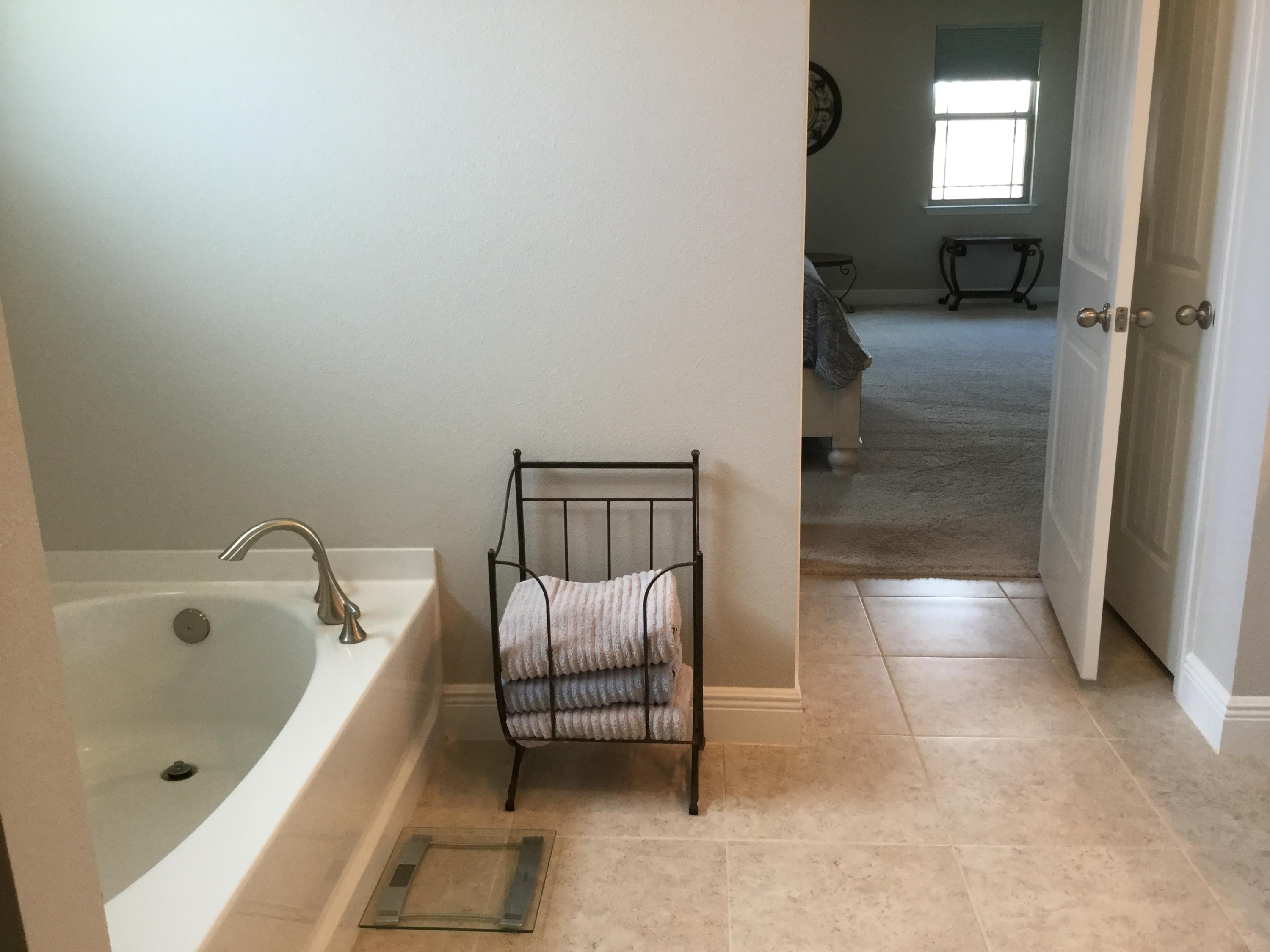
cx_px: 635
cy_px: 476
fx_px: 1137
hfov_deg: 58.4
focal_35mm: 31
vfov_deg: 45.4
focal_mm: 3.3
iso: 64
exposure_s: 1/30
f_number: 2.4
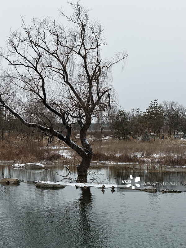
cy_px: 124
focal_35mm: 70
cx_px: 93
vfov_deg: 27.8
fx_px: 502
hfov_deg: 21.0
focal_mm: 19.35
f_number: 2.8
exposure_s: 1/800
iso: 100
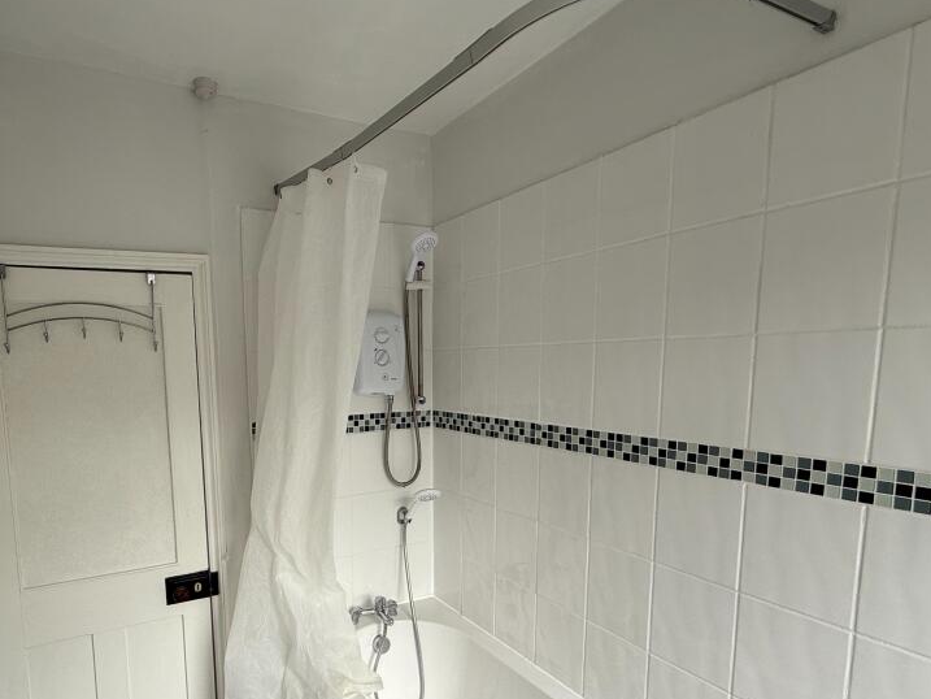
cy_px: 427
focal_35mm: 20
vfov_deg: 65.2
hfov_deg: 80.1
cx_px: 343
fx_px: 538
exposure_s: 1/243
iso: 50
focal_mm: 2.22
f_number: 2.2
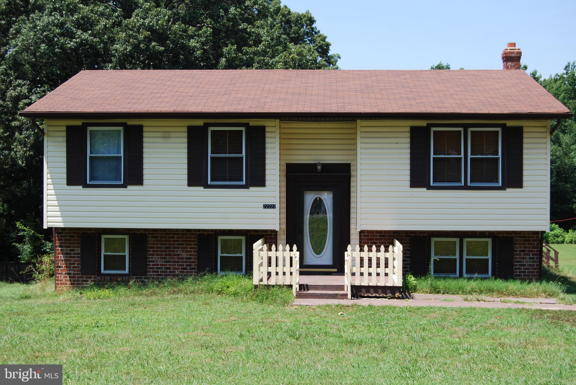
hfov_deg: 37.8
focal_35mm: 52
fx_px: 841
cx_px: 288
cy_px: 192
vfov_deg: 25.8
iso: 100
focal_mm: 35
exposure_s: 1/200
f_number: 7.1
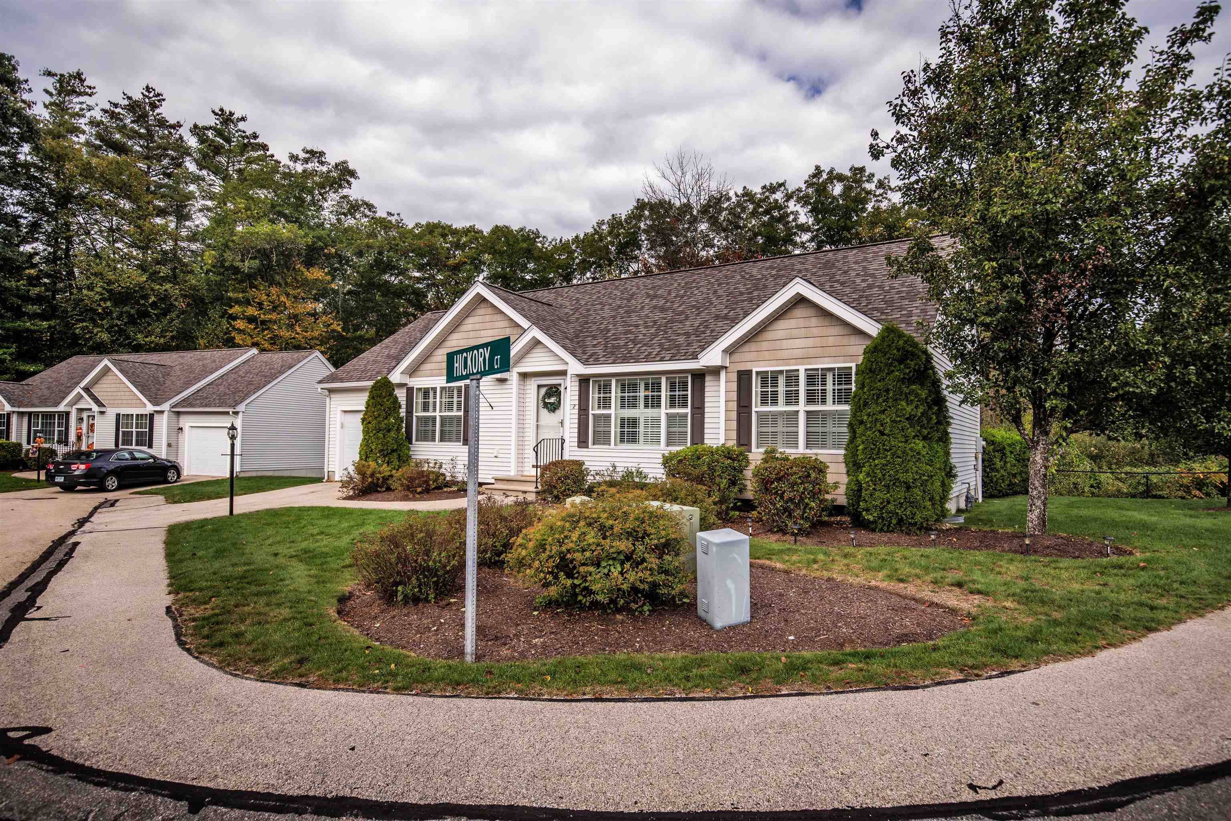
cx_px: 616
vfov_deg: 61.9
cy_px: 410
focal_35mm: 20
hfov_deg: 84.0
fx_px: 684
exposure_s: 1/250
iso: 100
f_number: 4.5
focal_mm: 20
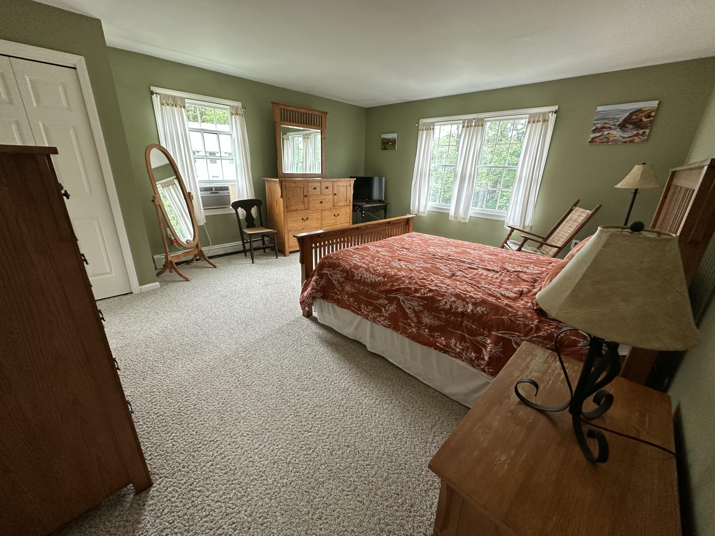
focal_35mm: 14
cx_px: 358
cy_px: 268
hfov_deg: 102.1
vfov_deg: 85.7
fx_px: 289
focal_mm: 2.22
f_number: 2.2
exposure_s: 1/60
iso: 200
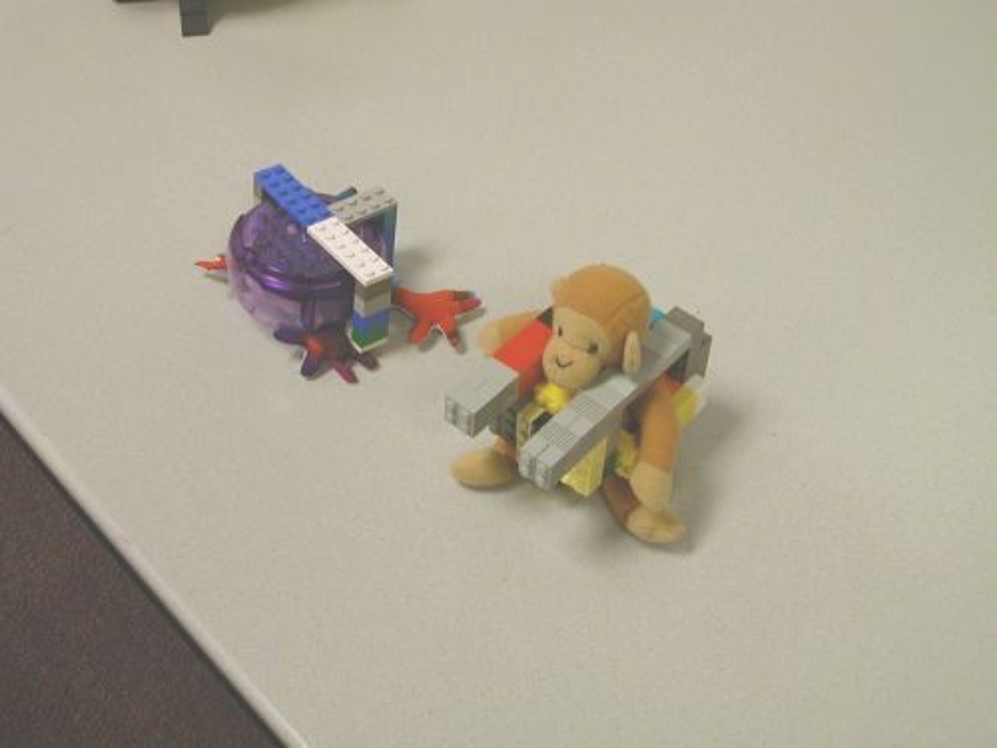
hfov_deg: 38.9
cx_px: 498
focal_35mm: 49
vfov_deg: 29.7
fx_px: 1411
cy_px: 374
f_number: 3.2
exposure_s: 1/18.2
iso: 100
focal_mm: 7.5
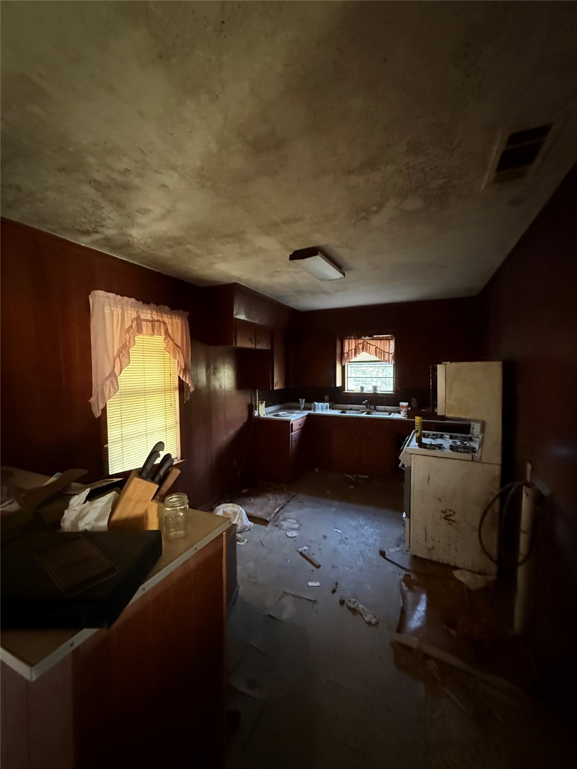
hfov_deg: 85.7
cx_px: 288
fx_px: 311
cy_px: 384
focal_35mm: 14
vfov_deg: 102.1
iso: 1600
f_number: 2.2
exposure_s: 1/30
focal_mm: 2.22
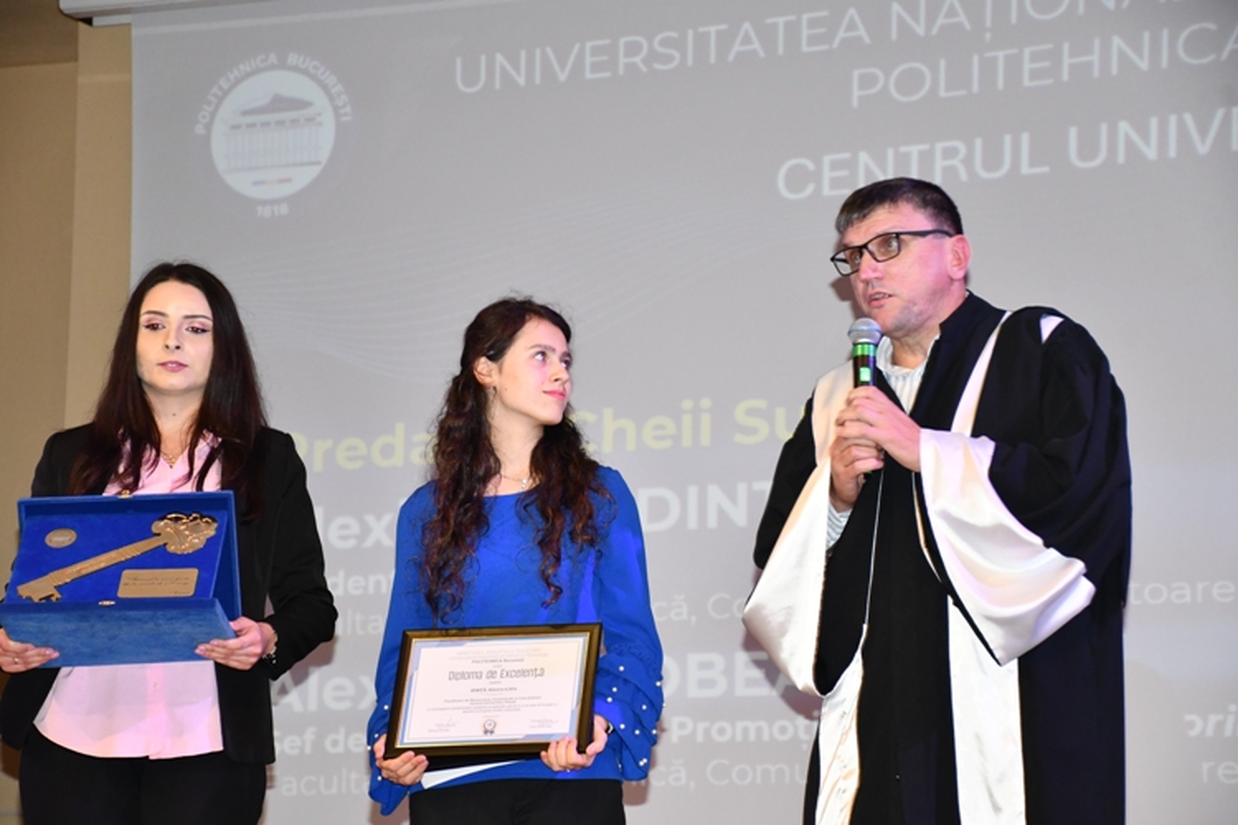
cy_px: 412
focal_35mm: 112
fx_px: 3851
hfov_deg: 18.3
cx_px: 619
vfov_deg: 12.2
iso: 2000
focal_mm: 75
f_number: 5
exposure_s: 1/60
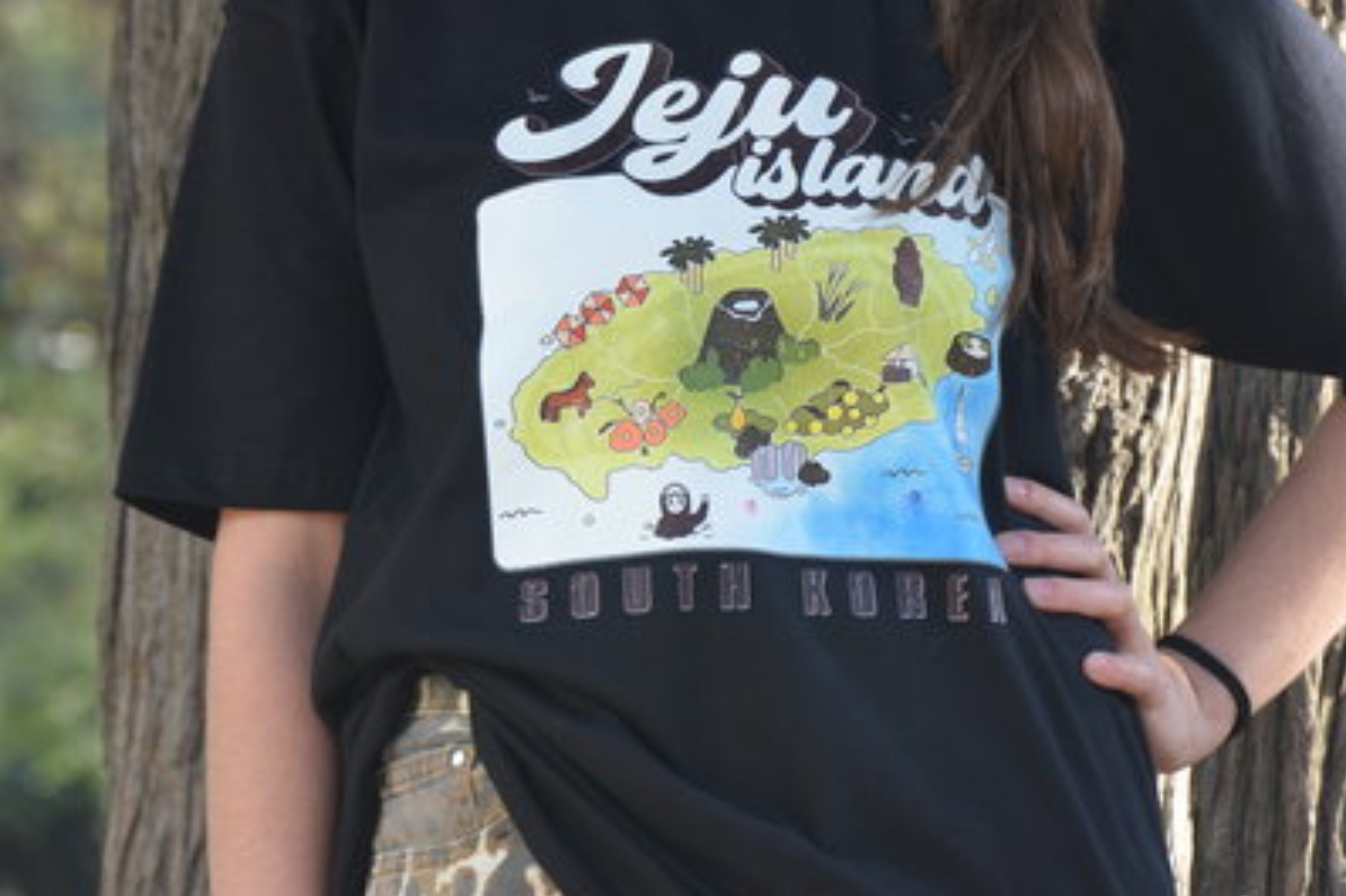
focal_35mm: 239
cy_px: 524
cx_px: 673
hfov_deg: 8.6
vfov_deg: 5.7
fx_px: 8923
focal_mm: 105
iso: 360
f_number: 5.6
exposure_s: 1/125
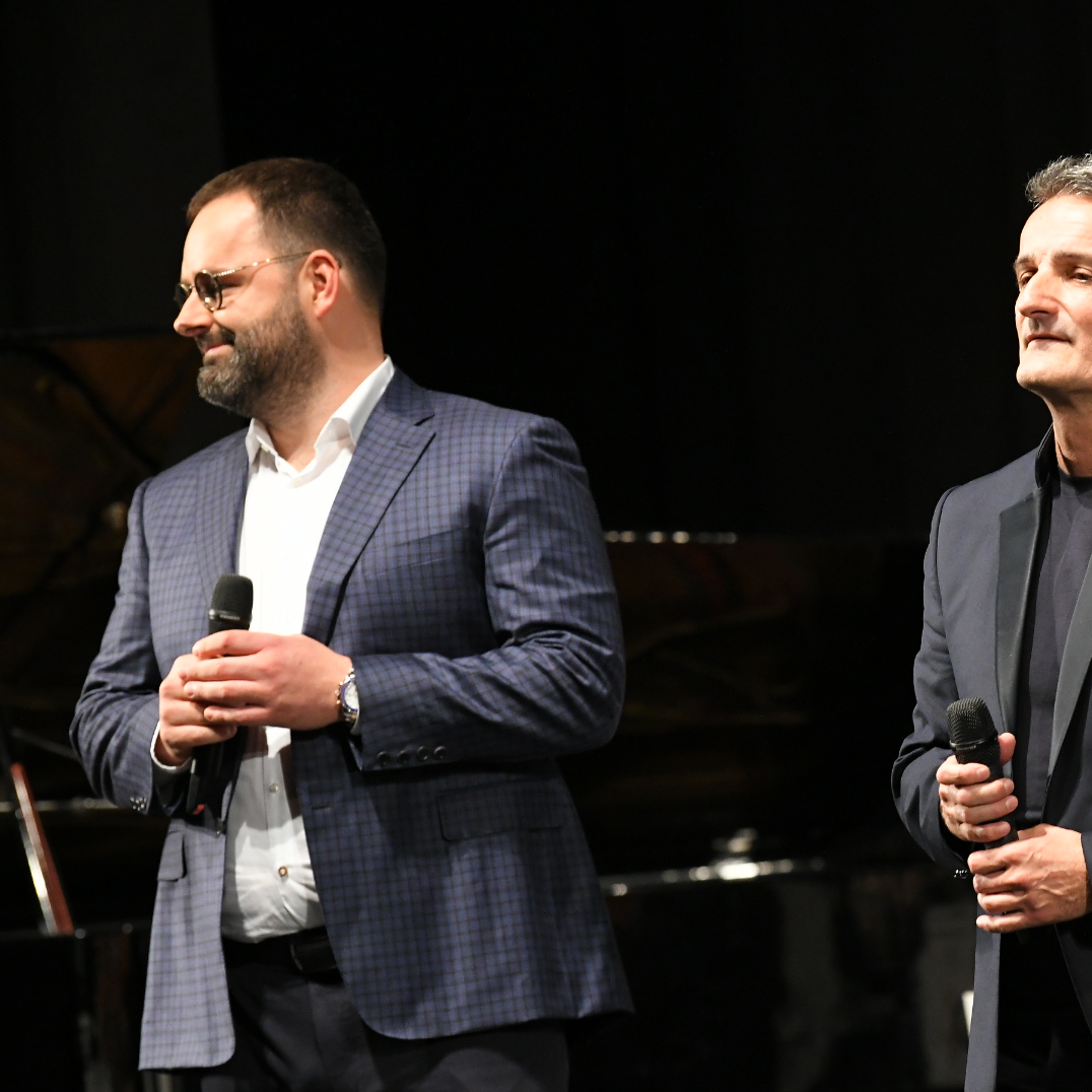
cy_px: 546
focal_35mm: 316
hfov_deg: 5.5
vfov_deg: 5.5
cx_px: 795
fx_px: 11278
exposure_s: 1/320
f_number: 4
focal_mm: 165
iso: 3200
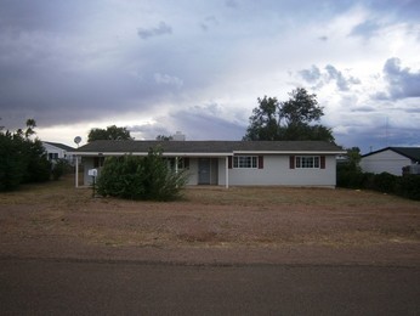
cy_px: 158
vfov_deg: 53.1
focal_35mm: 26
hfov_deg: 67.3
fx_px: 316
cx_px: 210
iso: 80
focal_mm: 4.7
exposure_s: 1/200
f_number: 2.8
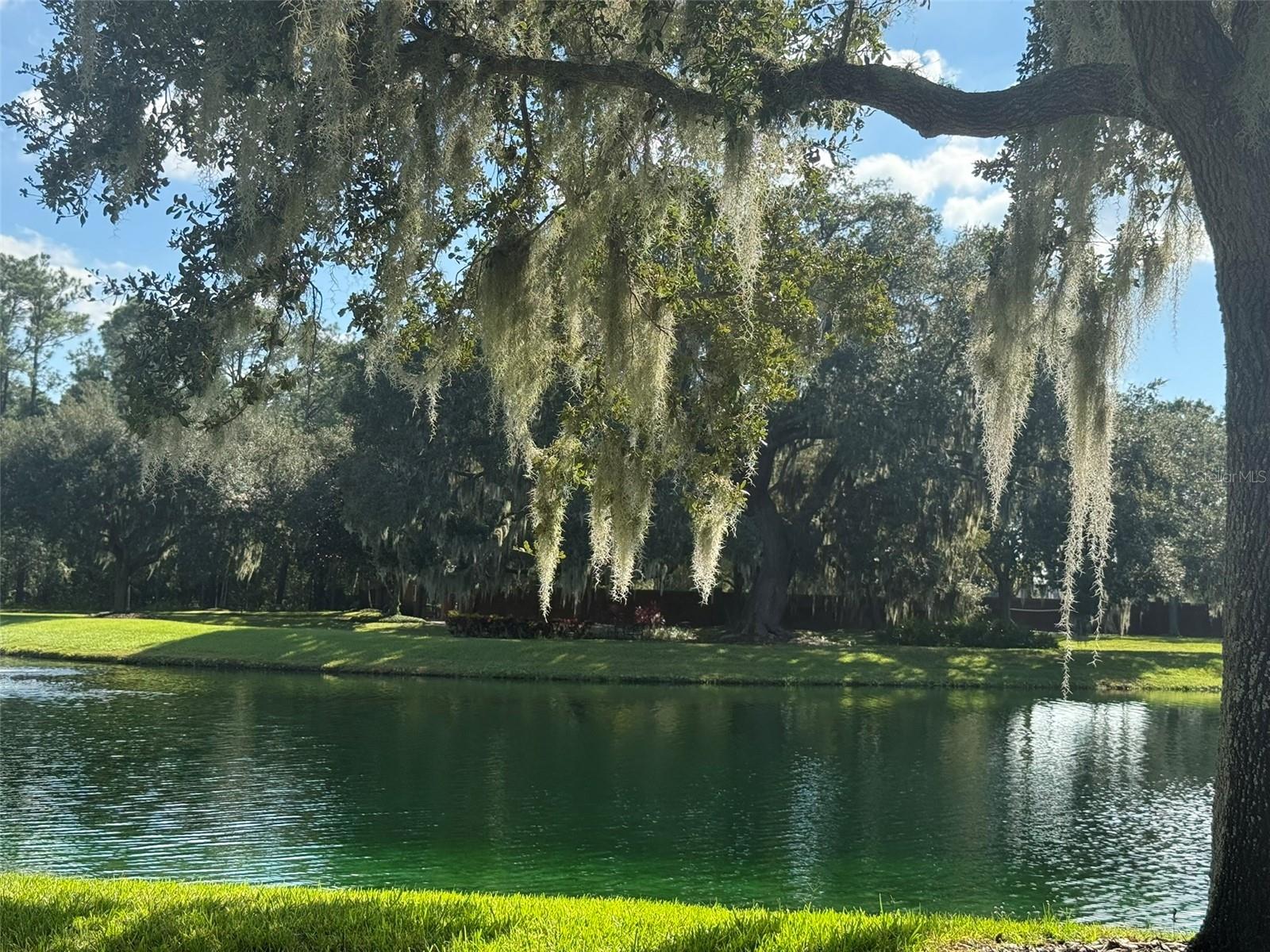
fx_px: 1761
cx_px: 635
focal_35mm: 48
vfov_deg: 30.3
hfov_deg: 39.7
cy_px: 476
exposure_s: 1/2146
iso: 80
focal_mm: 6.76
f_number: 1.78
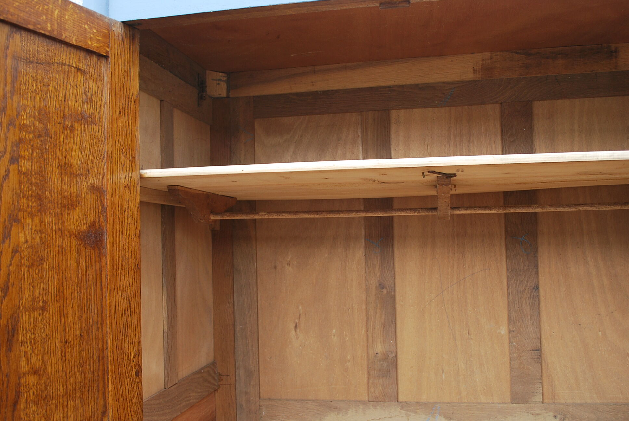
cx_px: 314
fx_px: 577
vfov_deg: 40.1
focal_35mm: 33
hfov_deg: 57.2
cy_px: 210
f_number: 4.5
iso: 200
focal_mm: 22
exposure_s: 1/80
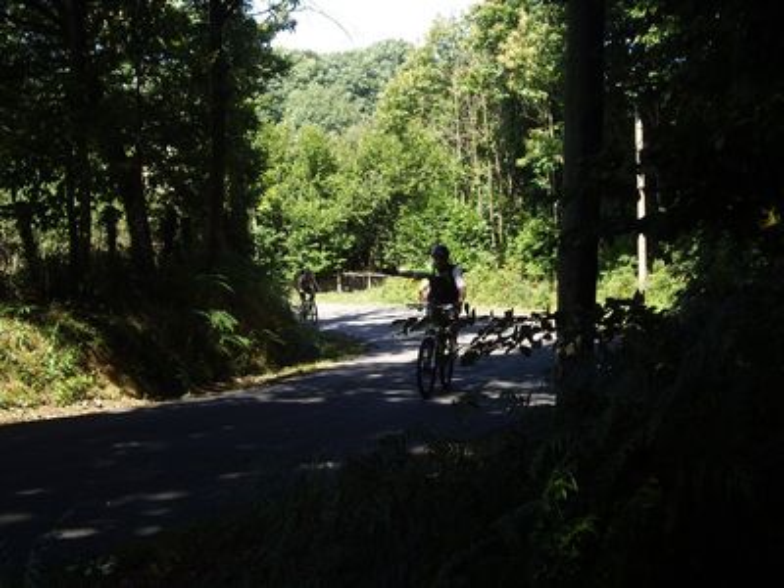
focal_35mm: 55
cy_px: 294
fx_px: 1246
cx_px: 392
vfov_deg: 26.6
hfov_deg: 34.9
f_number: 3.4
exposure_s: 1/160
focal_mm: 11.5
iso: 64
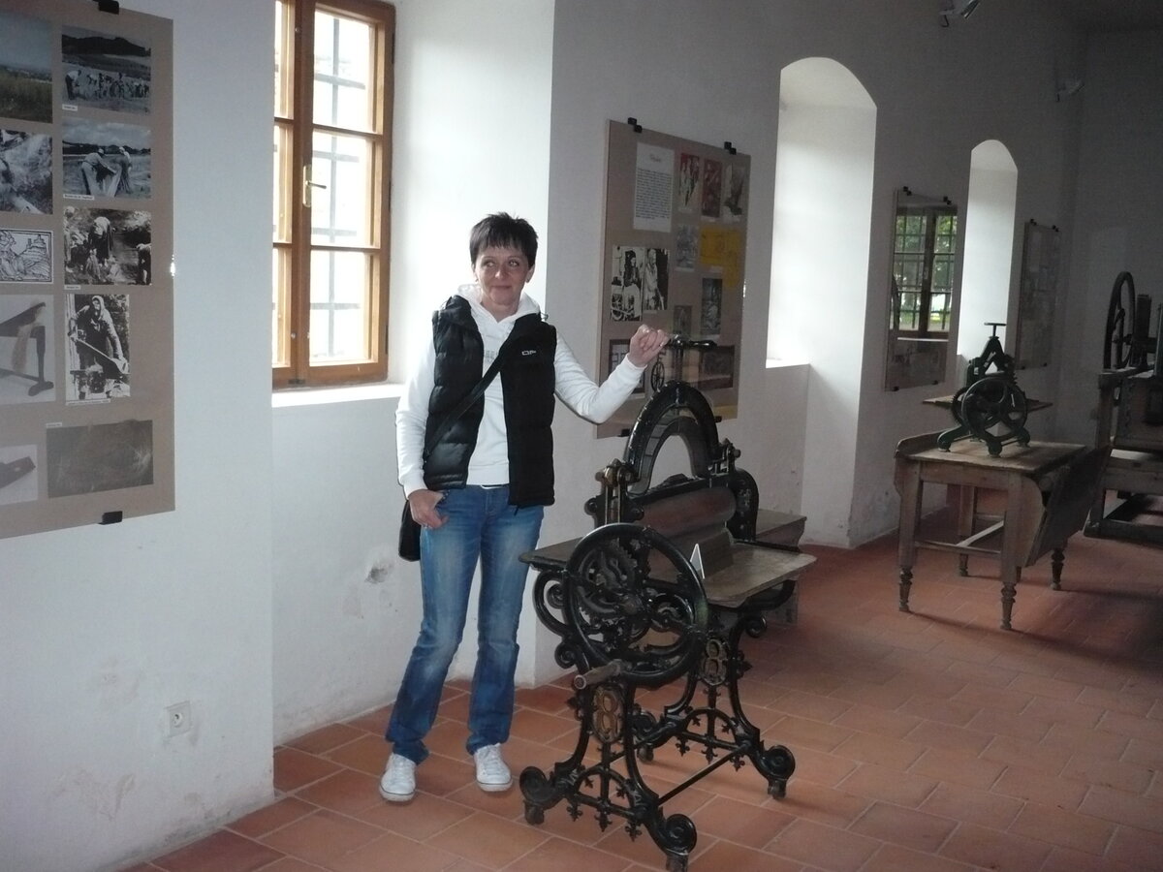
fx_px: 1176
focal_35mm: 35
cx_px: 582
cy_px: 436
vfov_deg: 40.7
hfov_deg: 52.6
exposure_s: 1/30
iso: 320
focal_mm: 5.8
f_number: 2.8
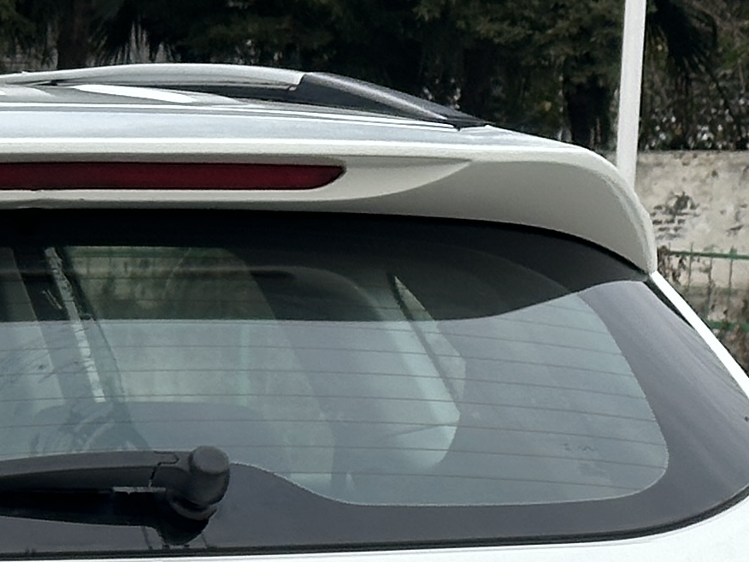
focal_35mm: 221
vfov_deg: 6.6
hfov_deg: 8.7
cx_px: -406
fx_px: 4782
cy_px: 828
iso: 64
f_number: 1.78
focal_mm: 6.86
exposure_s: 1/1613
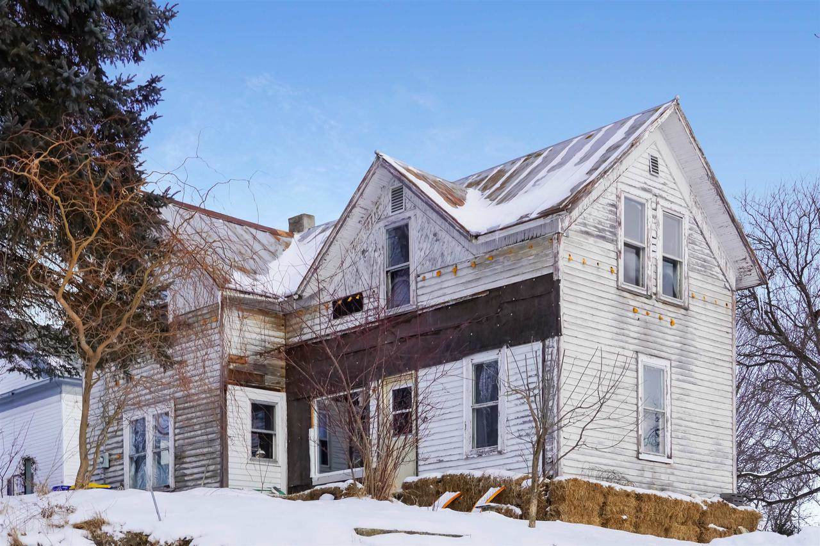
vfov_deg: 24.4
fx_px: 1264
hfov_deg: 35.9
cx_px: 410
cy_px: 273
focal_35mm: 56
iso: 100
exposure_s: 1/125
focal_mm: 37
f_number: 9
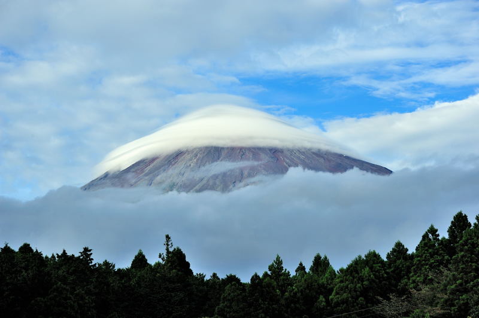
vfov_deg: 12.4
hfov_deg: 18.6
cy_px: 159
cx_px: 240
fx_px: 1462
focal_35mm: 110
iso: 320
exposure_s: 1/1000
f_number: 8
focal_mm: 110
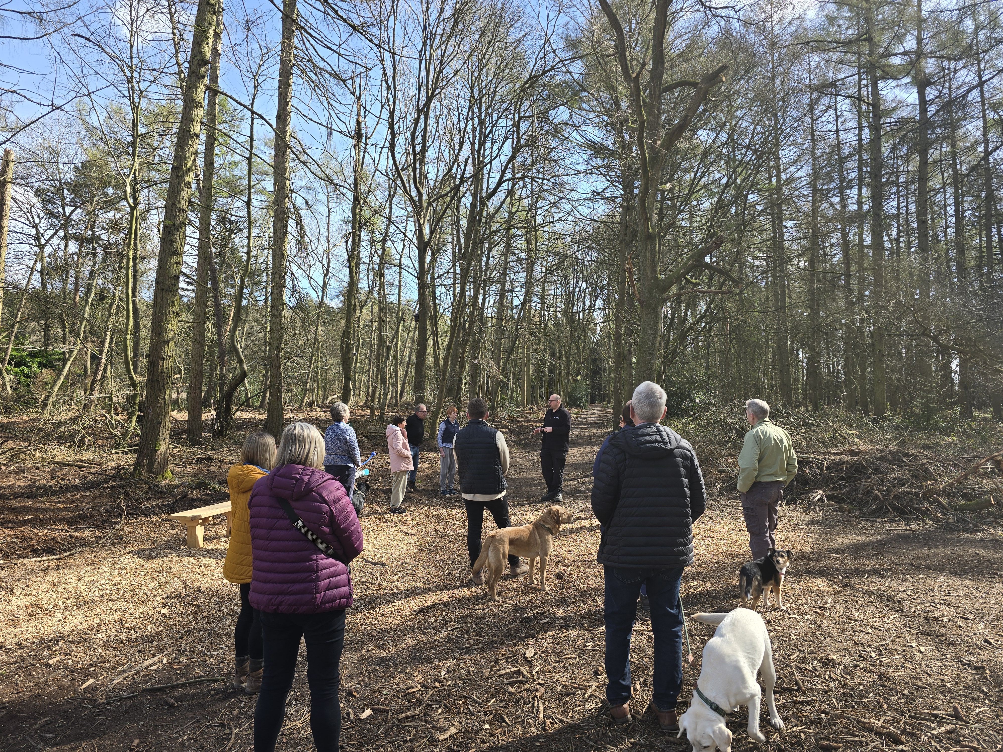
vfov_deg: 58.9
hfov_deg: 73.9
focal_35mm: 23
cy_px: 376
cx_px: 502
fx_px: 666
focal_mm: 6.3
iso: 12
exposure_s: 1/180
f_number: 1.7
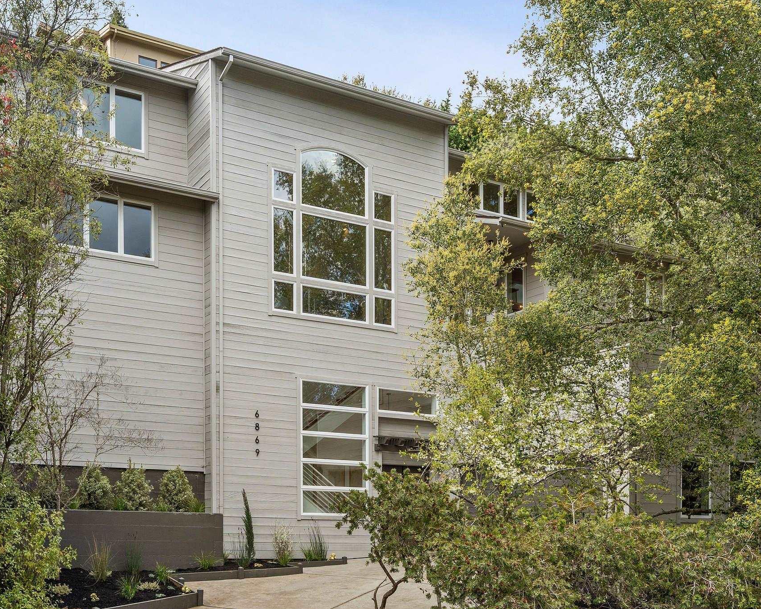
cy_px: 305
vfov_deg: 42.2
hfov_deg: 51.3
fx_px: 788
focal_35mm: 35
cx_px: 317
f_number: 9
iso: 200
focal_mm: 21
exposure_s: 1/100
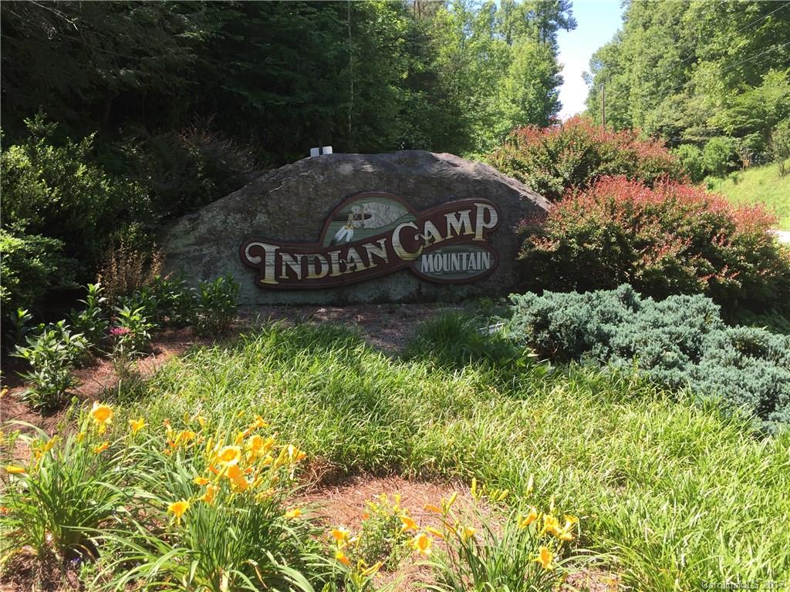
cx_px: 395
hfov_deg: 61.7
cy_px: 296
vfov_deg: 48.2
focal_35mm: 29
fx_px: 662
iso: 32
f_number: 2.2
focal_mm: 4.15
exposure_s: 1/501
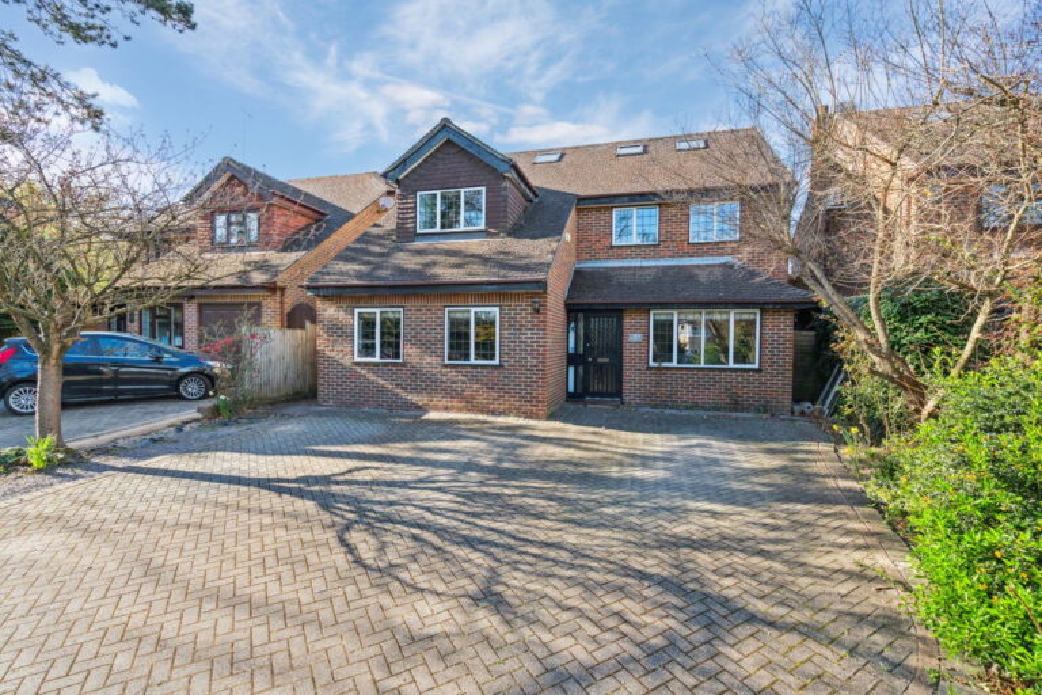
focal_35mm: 16
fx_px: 463
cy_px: 348
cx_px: 521
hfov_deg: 96.7
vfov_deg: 73.7
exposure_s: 1/640
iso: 640
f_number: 7.1
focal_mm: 16
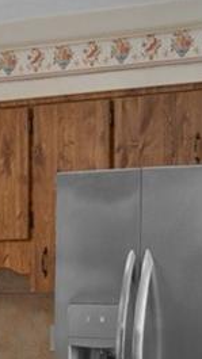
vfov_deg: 15.8
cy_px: 370
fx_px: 1267
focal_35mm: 133
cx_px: 306
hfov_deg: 8.9
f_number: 8
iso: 320
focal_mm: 21
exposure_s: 1/10
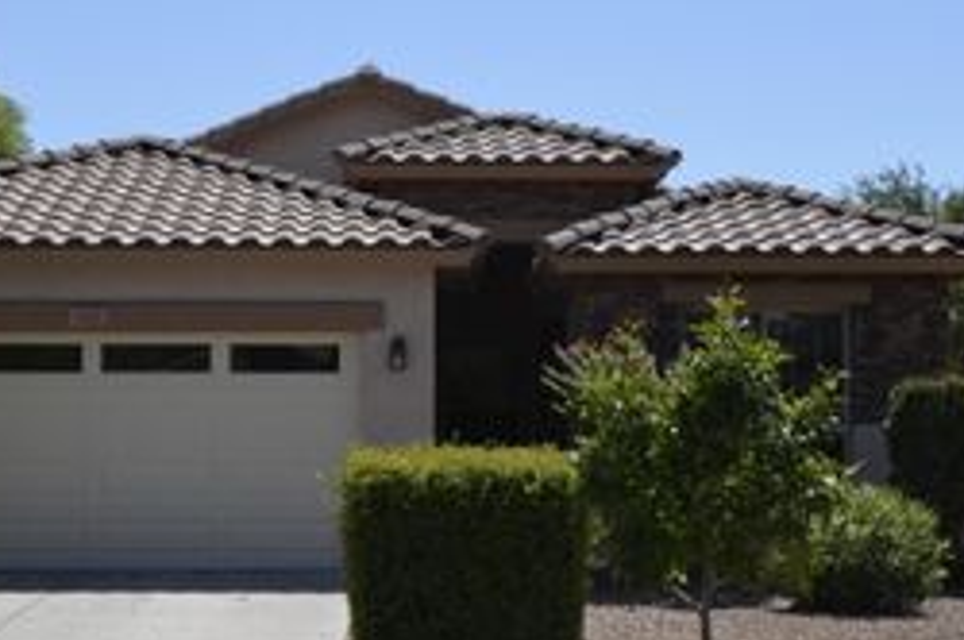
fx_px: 1925
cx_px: 478
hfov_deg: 28.1
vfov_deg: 18.9
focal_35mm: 72
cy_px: 376
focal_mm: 24
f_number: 10
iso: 1000
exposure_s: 1/2000
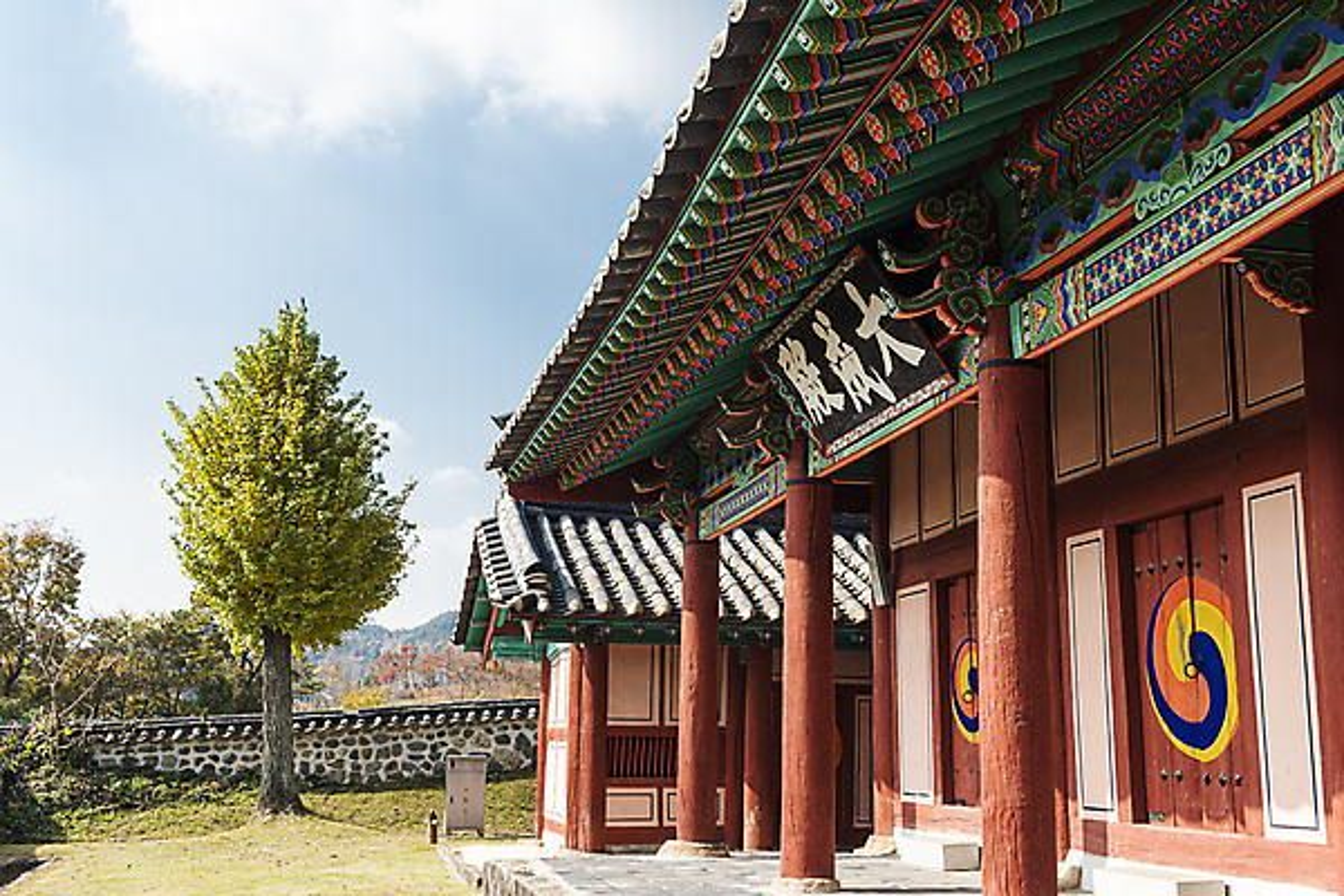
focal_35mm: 40
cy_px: 448
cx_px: 672
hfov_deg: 48.5
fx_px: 1493
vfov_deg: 33.4
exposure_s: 1/500
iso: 200
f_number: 7.1
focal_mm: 40
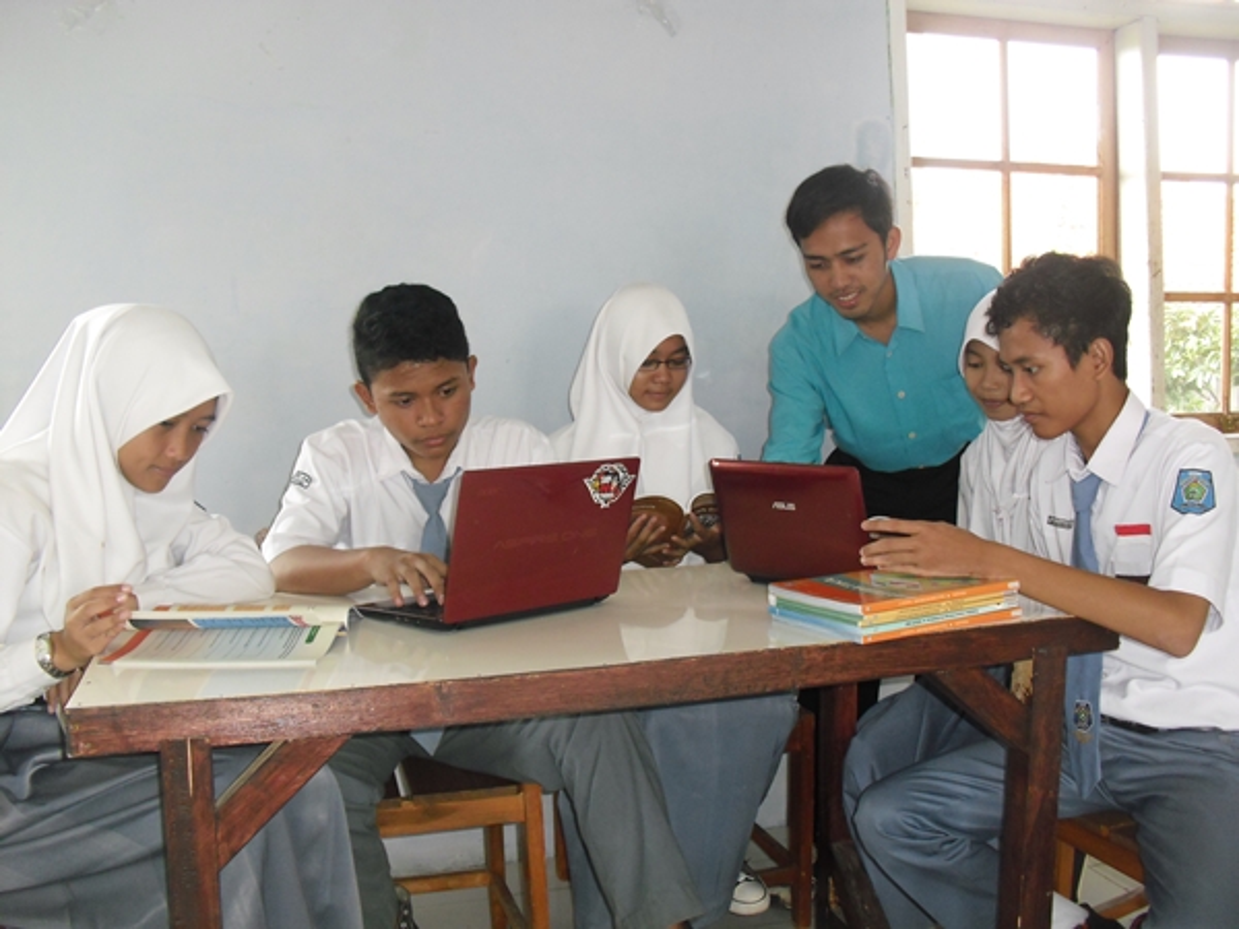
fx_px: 1289
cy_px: 464
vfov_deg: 39.7
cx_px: 620
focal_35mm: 36
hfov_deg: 51.4
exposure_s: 1/100
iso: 200
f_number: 3.1
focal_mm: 6.3
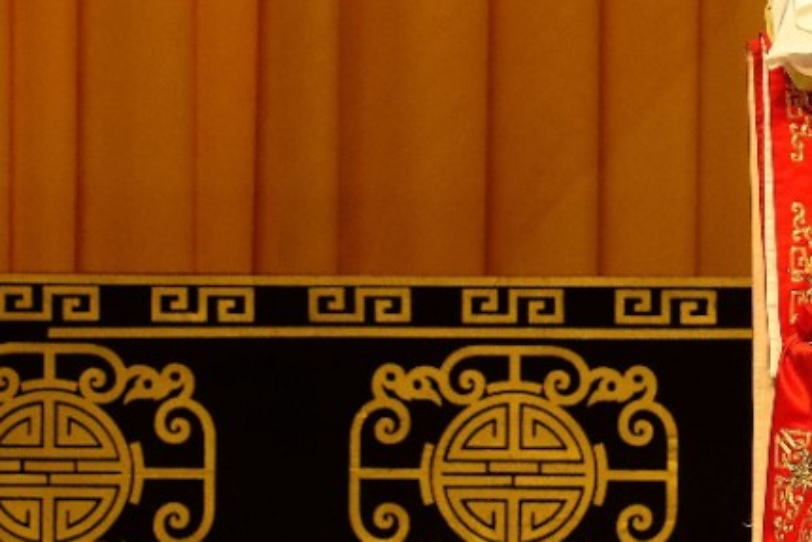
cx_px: 1261
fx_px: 10063
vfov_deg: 3.1
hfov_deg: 4.6
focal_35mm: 446
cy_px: 195
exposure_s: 1/160
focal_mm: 137
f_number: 6.3
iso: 800
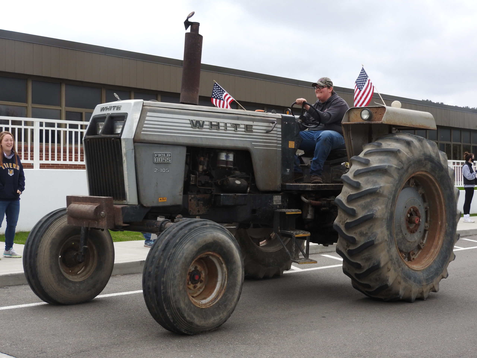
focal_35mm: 55
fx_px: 758
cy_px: 179
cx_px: 238
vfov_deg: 26.6
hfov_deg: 34.9
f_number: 4
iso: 100
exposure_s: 1/200
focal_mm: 9.9
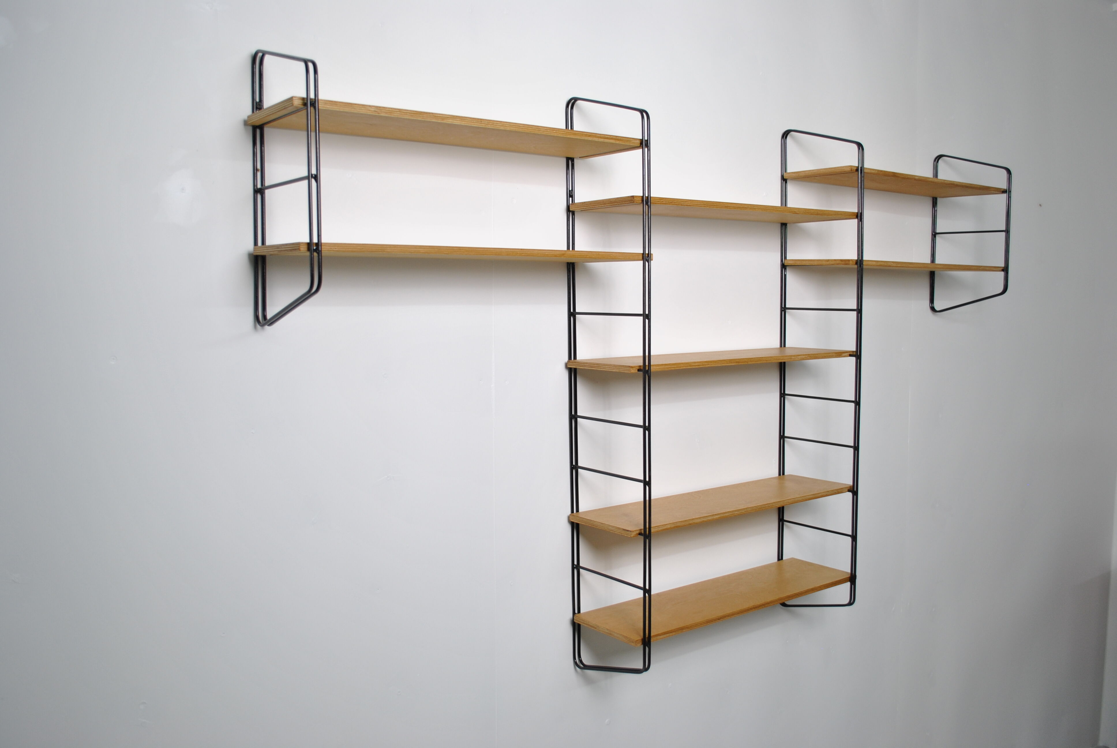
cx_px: 558
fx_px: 1025
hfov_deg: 57.2
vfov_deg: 40.1
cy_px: 374
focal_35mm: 33
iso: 200
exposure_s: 1/40
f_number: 4
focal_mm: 22
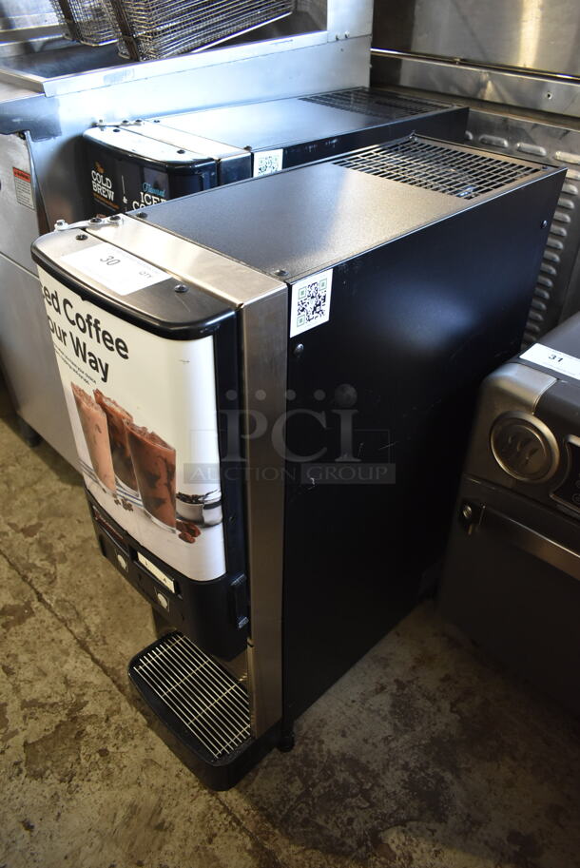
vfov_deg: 67.3
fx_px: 651
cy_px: 434
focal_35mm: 27
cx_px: 290
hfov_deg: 48.0
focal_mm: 18
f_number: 3.5
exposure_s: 1/30
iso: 1100
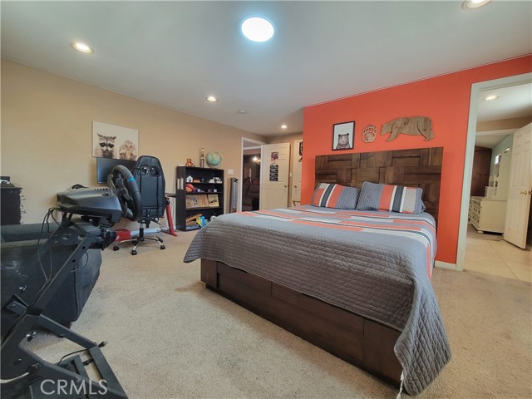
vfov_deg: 89.9
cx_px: 266
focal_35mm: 13
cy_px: 200
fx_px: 200
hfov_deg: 106.2
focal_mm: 2.2
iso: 320
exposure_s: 1/60
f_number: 2.2
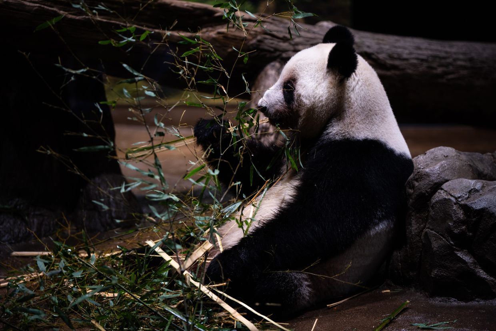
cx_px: 248
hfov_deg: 13.0
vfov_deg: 8.7
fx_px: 2176
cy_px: 166
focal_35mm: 158
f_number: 2.8
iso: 200
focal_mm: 158
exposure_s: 1/320
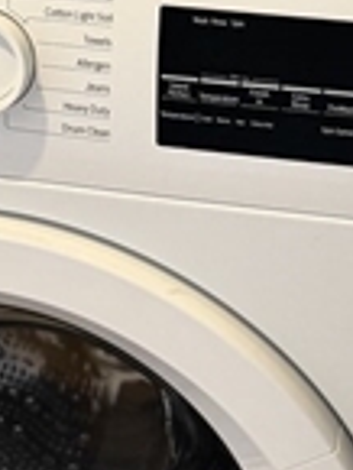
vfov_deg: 14.7
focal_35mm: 127
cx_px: -10
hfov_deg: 11.6
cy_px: -185
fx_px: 1724
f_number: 1.78
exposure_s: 1/60
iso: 250
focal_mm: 6.76
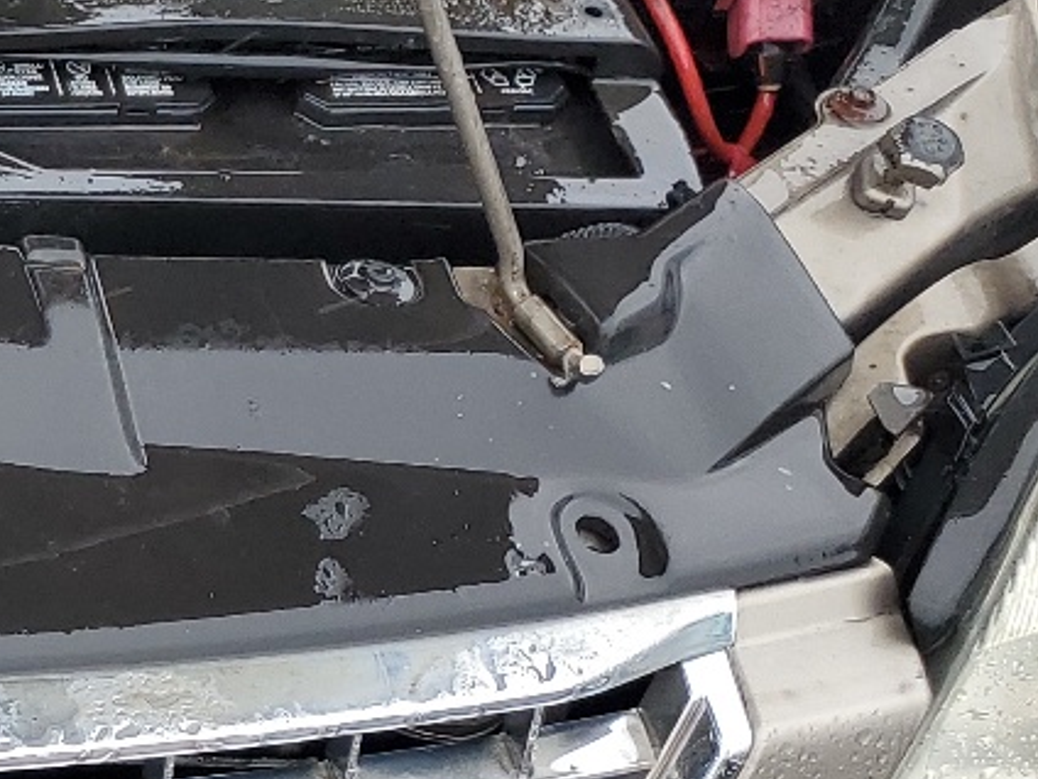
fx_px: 2939
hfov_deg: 16.5
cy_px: 321
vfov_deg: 15.1
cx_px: -862
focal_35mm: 98
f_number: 1.5
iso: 50
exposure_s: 1/169
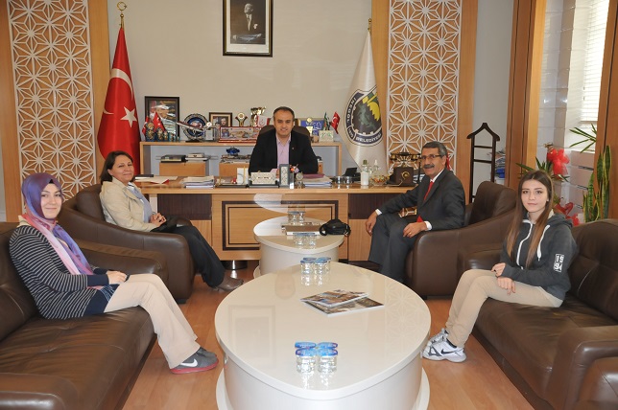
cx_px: 309
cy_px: 205
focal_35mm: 42
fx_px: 720
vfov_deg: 31.8
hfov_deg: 46.4
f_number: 5
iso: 800
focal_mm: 28
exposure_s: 1/60
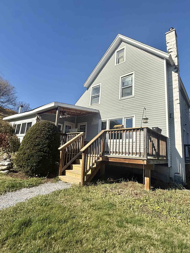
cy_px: 125
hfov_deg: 68.6
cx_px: 102
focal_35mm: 19
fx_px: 139
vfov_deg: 84.7
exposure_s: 1/3289
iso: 50
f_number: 2.2
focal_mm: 2.22
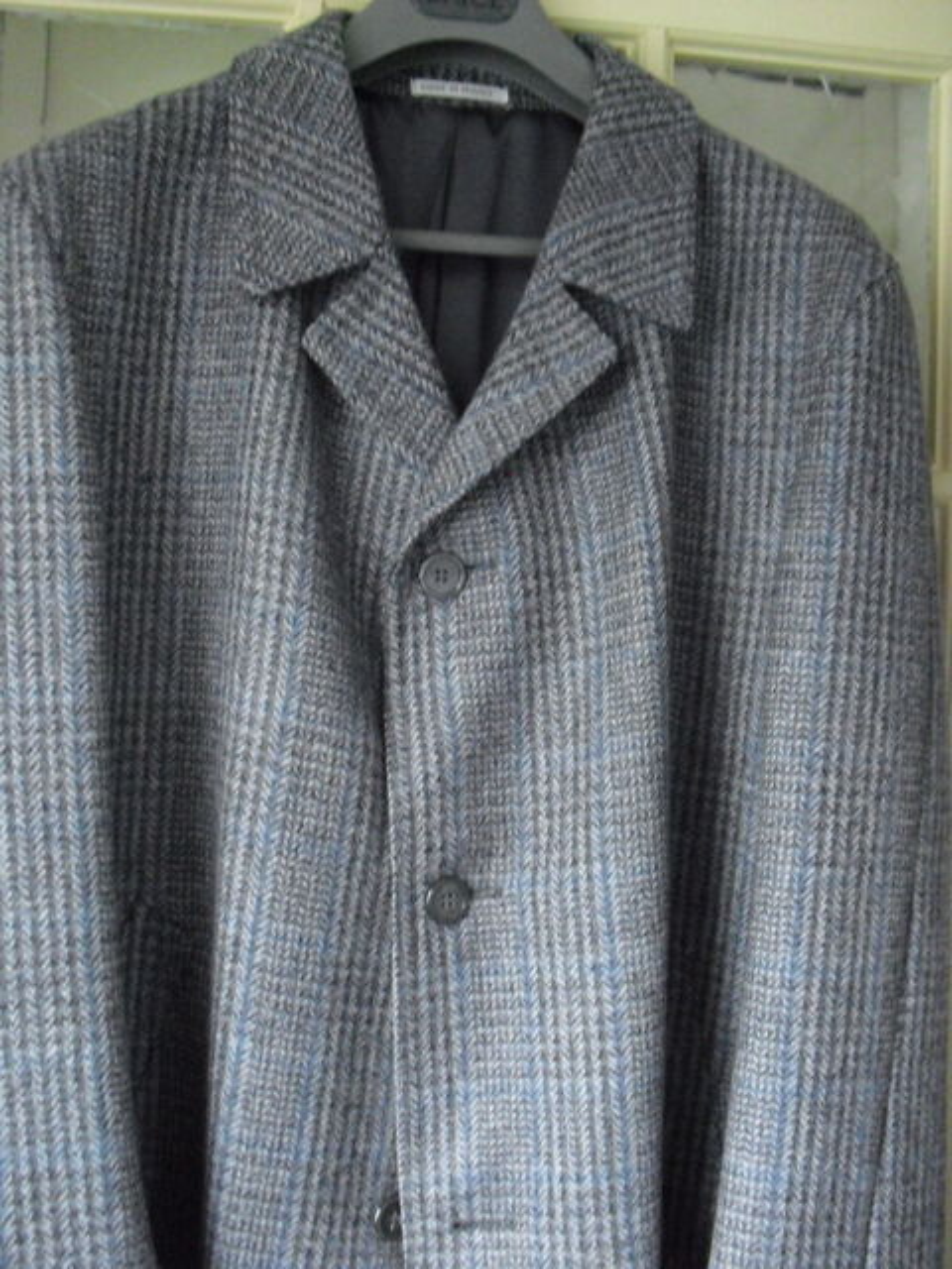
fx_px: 1320
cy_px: 634
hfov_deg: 39.7
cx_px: 476
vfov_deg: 51.4
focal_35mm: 36
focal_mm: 6.3
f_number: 3.1
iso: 800
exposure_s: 1/10
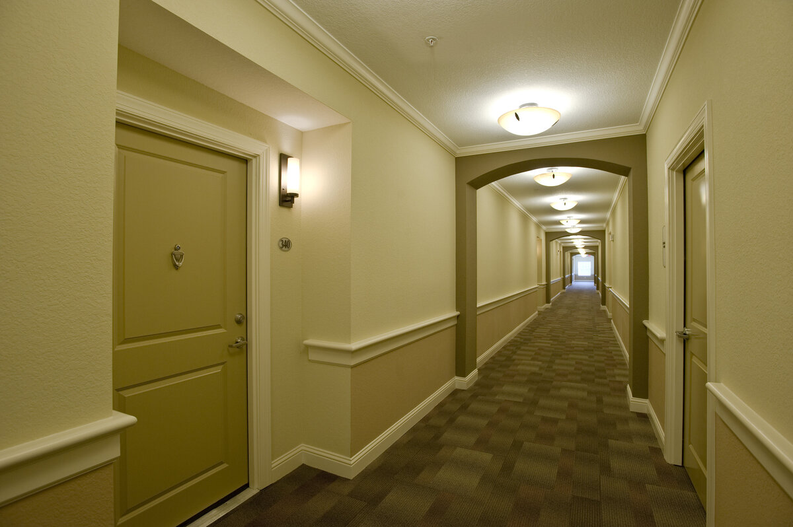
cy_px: 264
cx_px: 396
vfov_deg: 70.3
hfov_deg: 93.3
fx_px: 374
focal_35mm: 17
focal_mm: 17
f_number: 8
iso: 200
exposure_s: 1/10
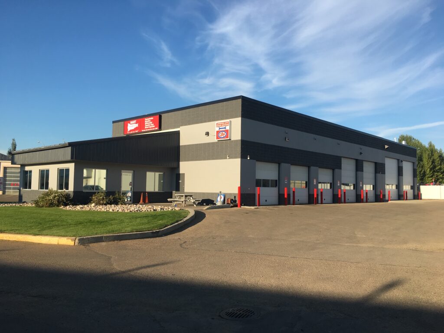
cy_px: 166
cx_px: 222
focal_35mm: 29
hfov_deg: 61.7
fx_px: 372
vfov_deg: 48.2
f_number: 2.2
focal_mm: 4.15
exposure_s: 1/1026
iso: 25
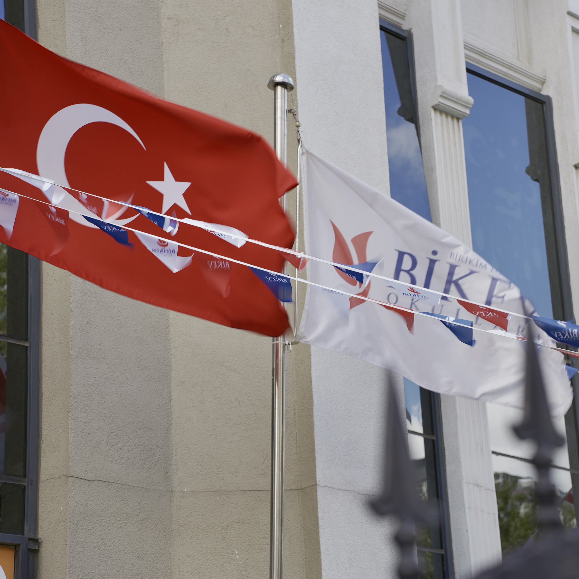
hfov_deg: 18.1
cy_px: 289
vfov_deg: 18.1
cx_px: 329
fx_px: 1817
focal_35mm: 96
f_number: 5.6
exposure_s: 1/50
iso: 80
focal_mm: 75
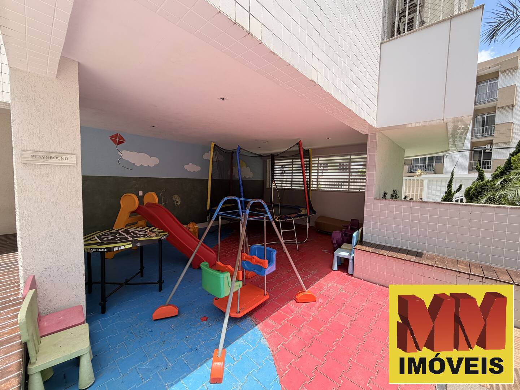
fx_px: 210
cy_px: 195
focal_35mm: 14
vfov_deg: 85.7
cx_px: 260
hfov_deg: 102.1
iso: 50
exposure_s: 1/502
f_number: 2.2
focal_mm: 2.22
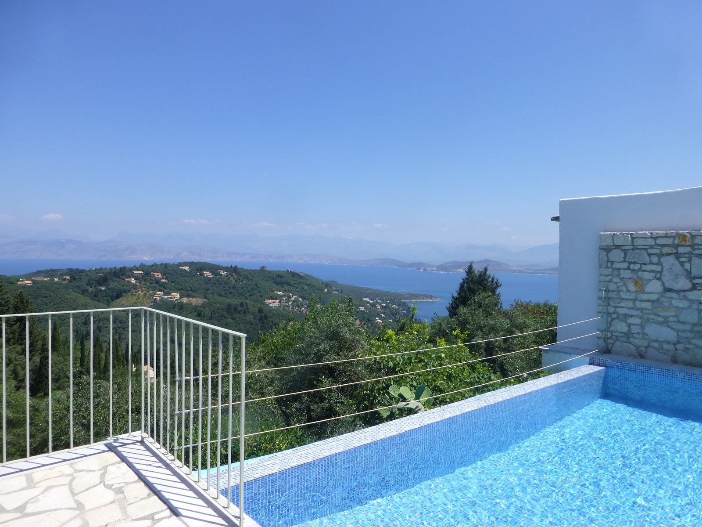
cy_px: 264
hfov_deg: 71.6
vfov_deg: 56.8
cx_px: 351
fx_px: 487
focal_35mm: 24
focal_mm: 4.3
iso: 100
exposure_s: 1/1000
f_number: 4
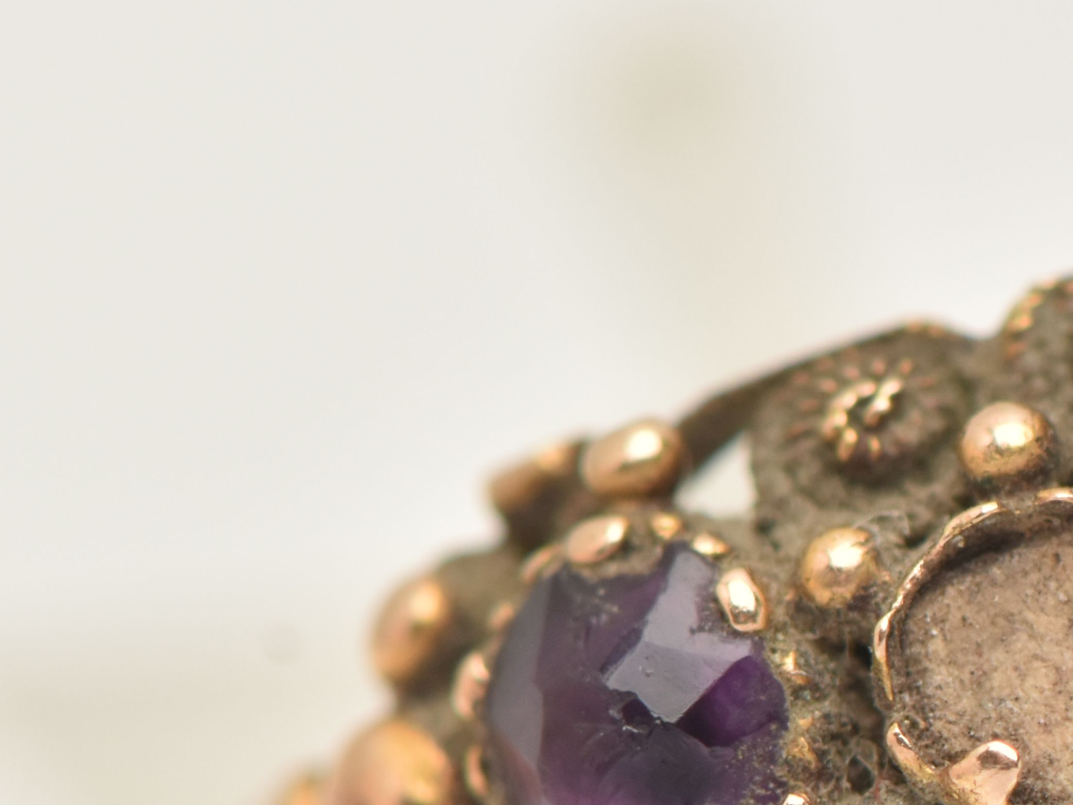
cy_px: 828
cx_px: 1239
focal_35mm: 435
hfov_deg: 4.5
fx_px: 13495
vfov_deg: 3.4
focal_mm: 105
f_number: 9
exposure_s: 1/100
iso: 400
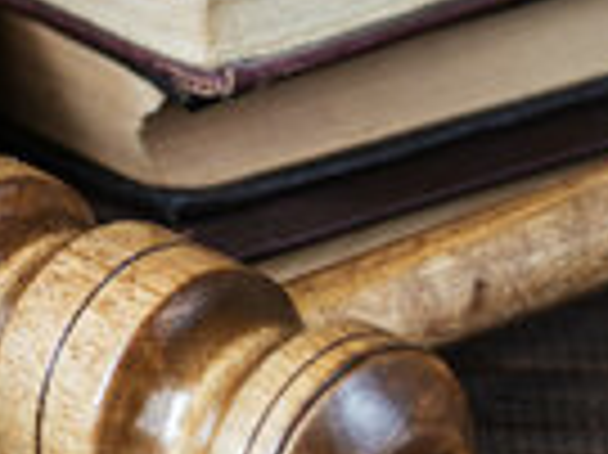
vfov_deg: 4.9
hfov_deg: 6.5
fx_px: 5300
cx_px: -297
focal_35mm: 302
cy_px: -258
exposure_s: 1/13
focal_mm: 66
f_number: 5.6
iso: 100
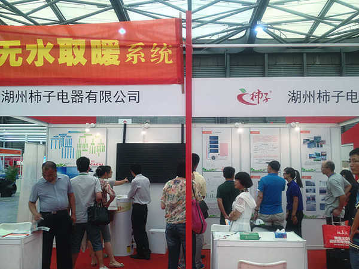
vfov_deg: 40.7
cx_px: 180
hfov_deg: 52.6
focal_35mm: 35
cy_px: 134
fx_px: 363
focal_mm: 4.28
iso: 50
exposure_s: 1/40
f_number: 2.4
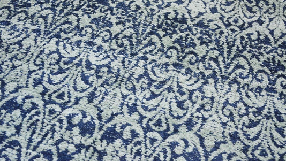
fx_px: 455
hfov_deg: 34.9
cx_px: 148
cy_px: 56
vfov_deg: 20.0
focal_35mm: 60
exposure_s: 1/60
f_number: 5
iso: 720
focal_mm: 34
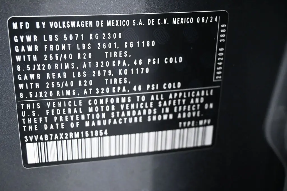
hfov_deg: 43.0
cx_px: 144
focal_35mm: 46
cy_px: 96
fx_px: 365
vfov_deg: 29.4
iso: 3200
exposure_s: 1/100
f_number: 4.8
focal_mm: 30.5
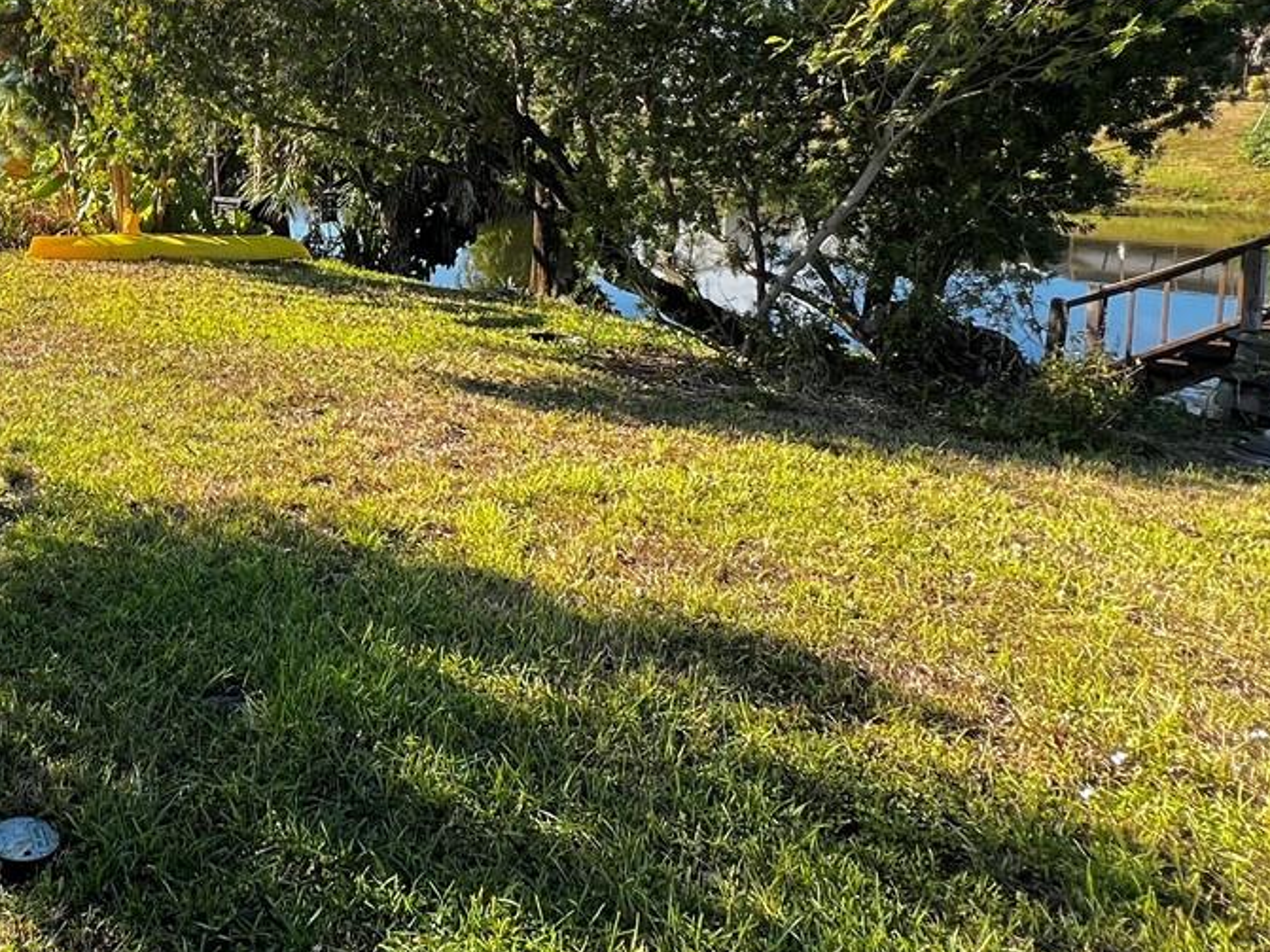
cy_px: 203
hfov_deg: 51.7
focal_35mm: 31
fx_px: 1137
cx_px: 132
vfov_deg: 43.5
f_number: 1.8
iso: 32
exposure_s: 1/282
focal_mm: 1.57
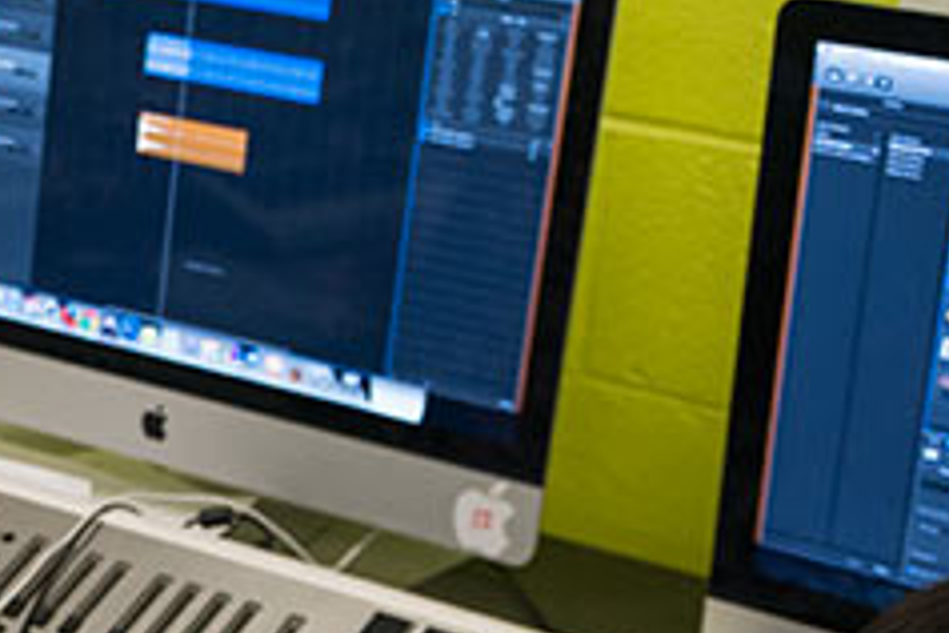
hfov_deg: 21.9
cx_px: -80
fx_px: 2320
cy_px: 631
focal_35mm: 88
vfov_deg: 15.3
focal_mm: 36
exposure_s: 1/250
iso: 1250
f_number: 4
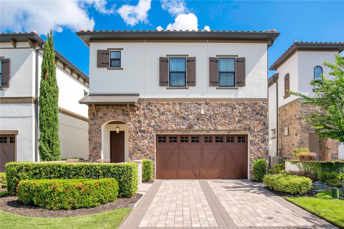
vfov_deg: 73.7
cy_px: 114
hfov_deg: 96.7
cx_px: 172
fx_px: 153
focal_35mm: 16
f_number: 9
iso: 100
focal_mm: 16
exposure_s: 1/125
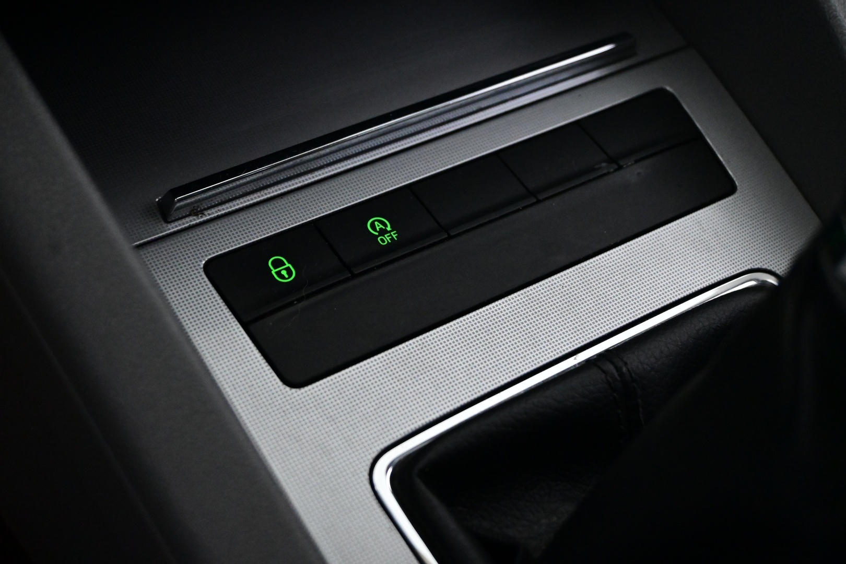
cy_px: 282
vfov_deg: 28.5
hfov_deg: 41.7
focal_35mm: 47
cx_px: 423
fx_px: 1110
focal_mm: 31.5
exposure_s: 1/50
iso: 4500
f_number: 5
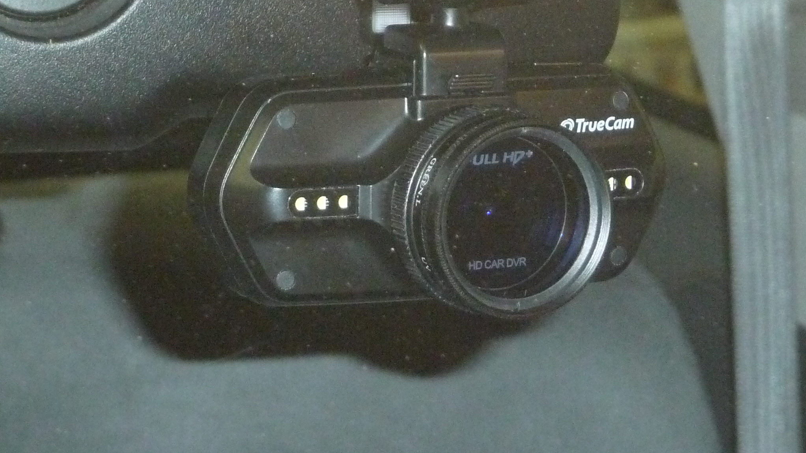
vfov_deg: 5.2
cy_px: 223
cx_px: 404
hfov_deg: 9.2
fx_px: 5022
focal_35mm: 235
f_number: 4.7
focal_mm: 21.8
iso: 640
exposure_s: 1/40
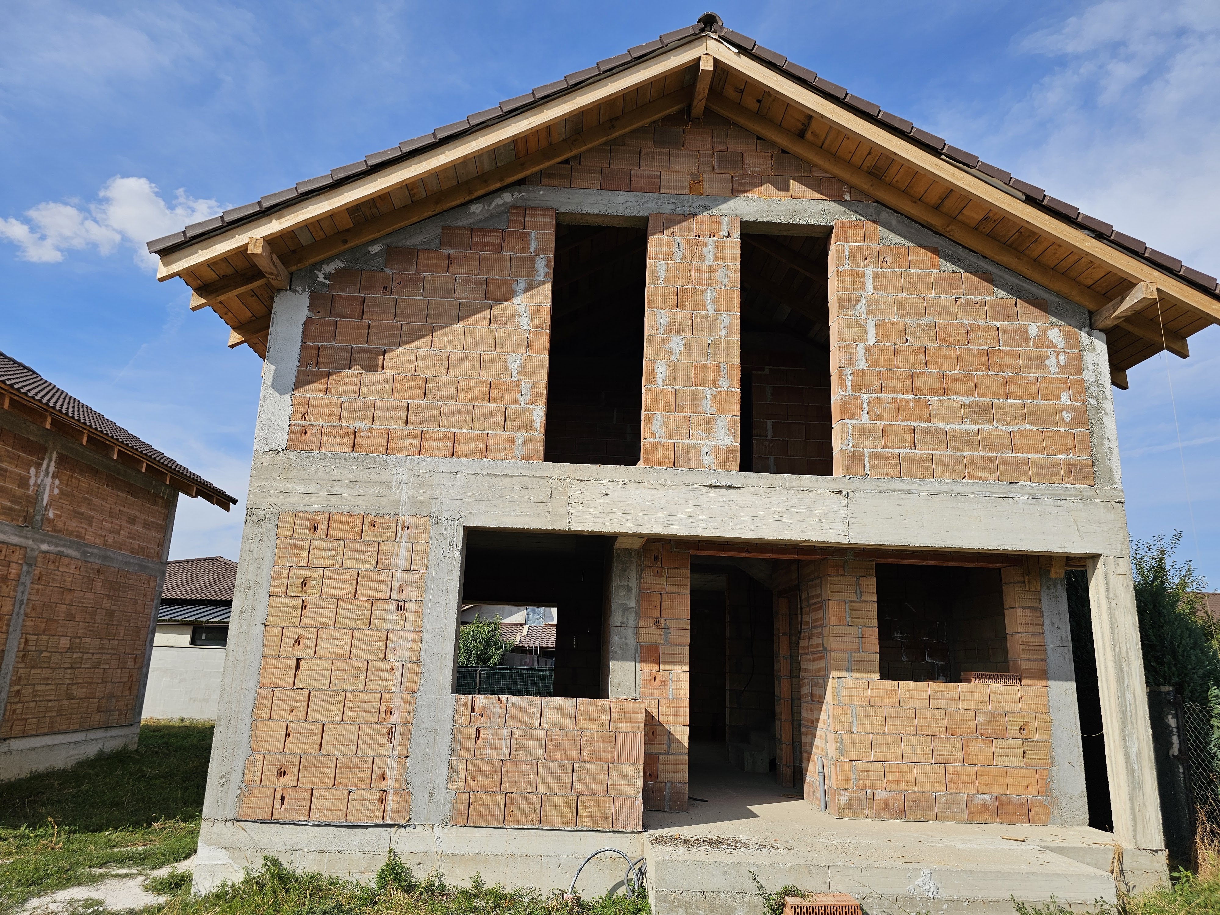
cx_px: 610
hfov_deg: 73.9
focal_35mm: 23
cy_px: 458
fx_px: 811
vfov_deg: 58.9
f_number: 1.7
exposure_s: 1/1387
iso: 16
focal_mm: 6.3
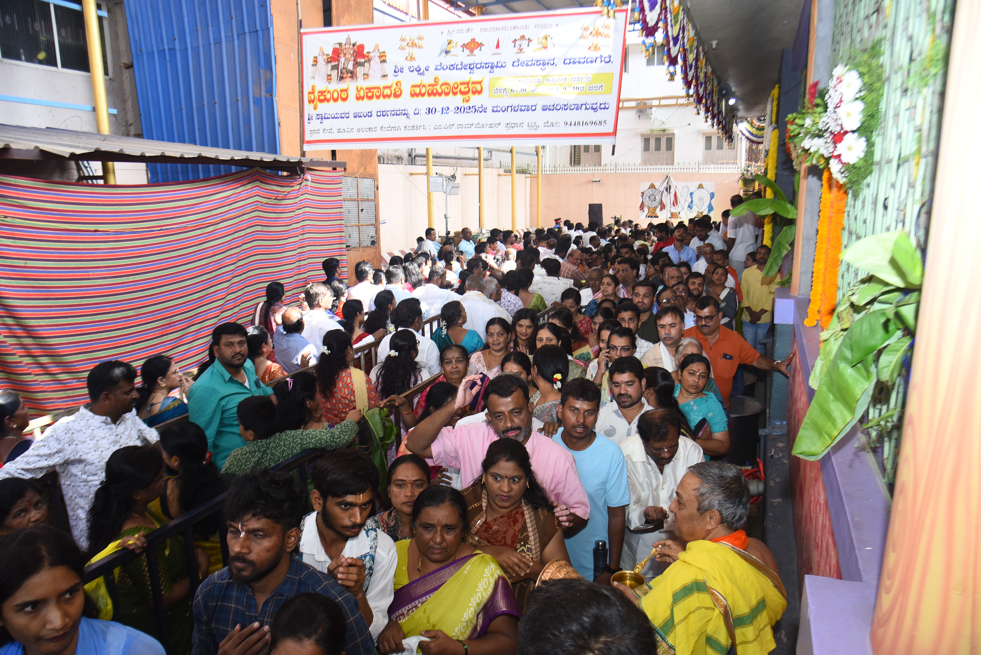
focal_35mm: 24
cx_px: 490
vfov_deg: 53.2
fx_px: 654
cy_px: 328
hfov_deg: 73.7
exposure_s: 1/160
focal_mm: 24
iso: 500
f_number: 5.6
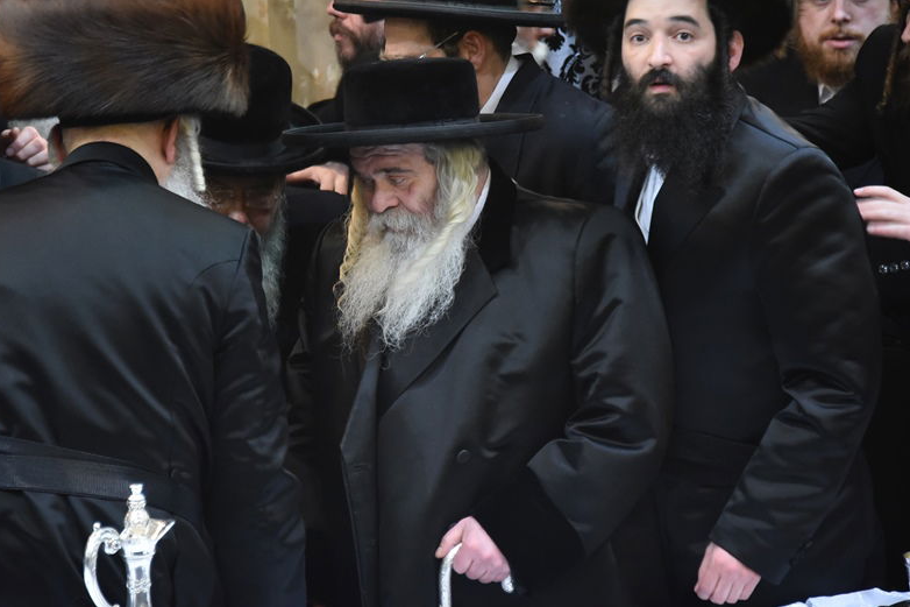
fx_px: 6621
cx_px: 379
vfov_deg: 5.2
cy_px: 210
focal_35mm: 262
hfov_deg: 7.9
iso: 4000
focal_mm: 200
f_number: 5.6
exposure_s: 1/80
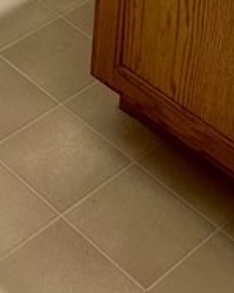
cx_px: -25
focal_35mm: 121
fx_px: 1047
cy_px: -394
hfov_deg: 12.5
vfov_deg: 12.6
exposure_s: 1/60
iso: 160
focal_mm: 6.86
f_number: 1.78
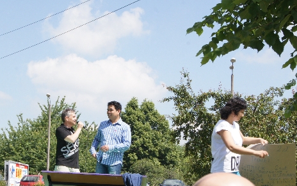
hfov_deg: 19.1
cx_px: 112
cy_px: 127
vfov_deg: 12.0
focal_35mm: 109
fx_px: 880
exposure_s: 1/160
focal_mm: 55
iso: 200
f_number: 16
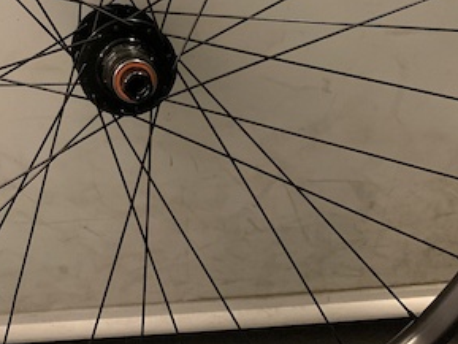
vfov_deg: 20.0
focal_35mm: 72
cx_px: 46
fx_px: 953
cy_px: 29
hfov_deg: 26.1
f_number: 1.8
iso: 500
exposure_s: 1/30
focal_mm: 4.25
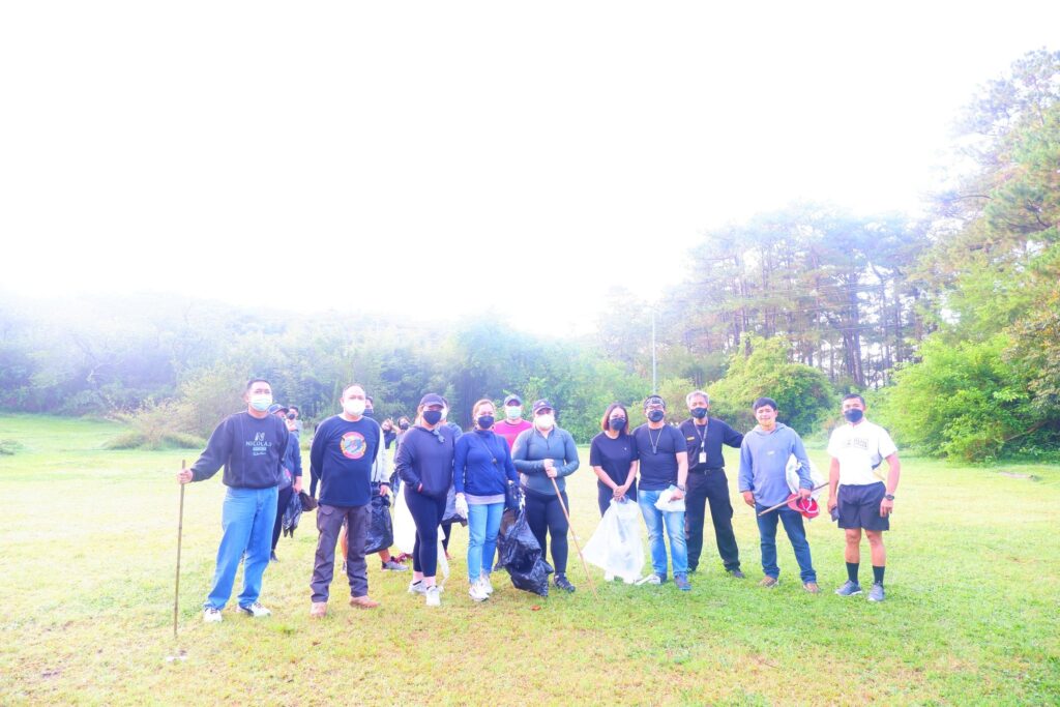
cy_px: 354
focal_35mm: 23
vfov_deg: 55.1
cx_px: 530
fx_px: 677
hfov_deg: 76.1
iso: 200
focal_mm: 15
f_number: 3.5
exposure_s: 1/20
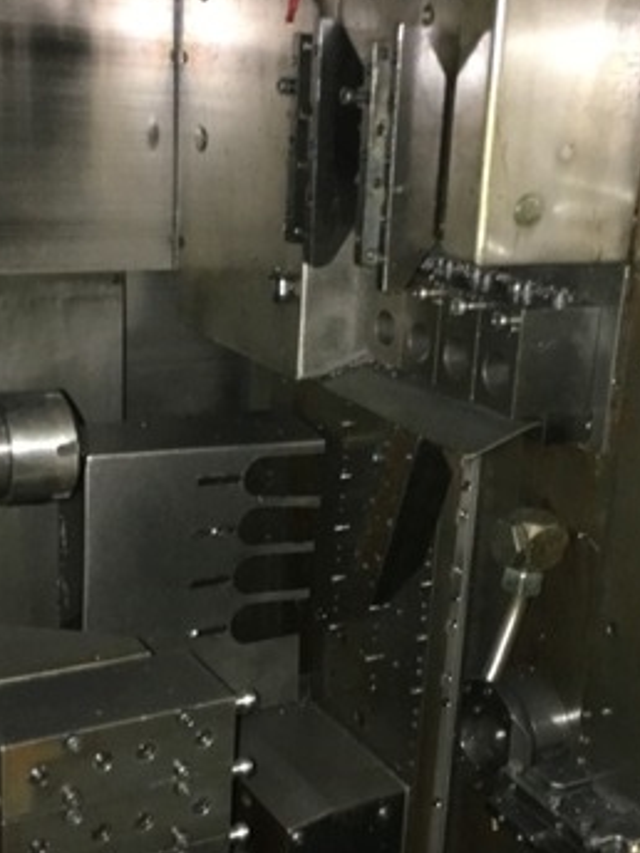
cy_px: 498
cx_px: 397
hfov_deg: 27.0
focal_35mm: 54
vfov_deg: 35.5
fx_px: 1331
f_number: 2.2
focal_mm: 4.15
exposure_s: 1/17
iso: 250
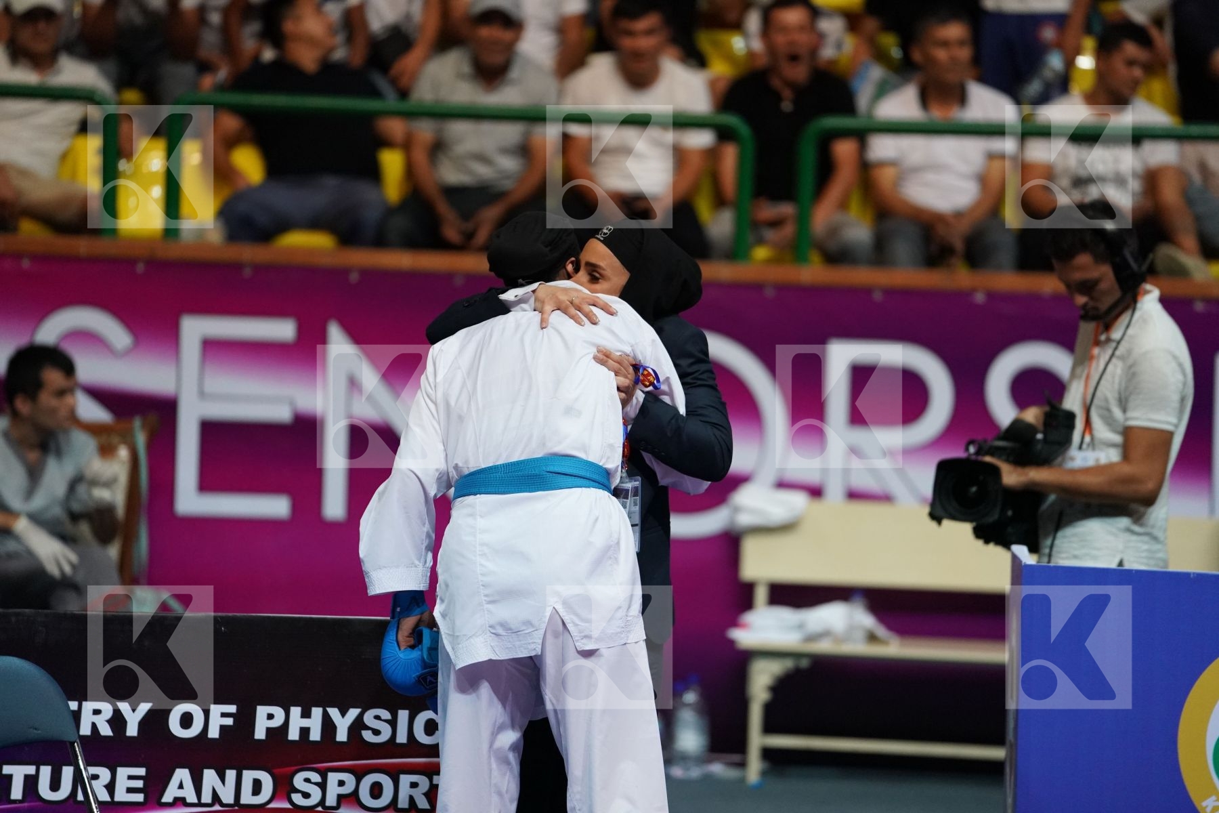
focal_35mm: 200
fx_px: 6772
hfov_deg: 10.3
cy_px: 406
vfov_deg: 6.9
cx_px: 610
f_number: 2.8
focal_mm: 200
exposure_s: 1/1000
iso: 4000
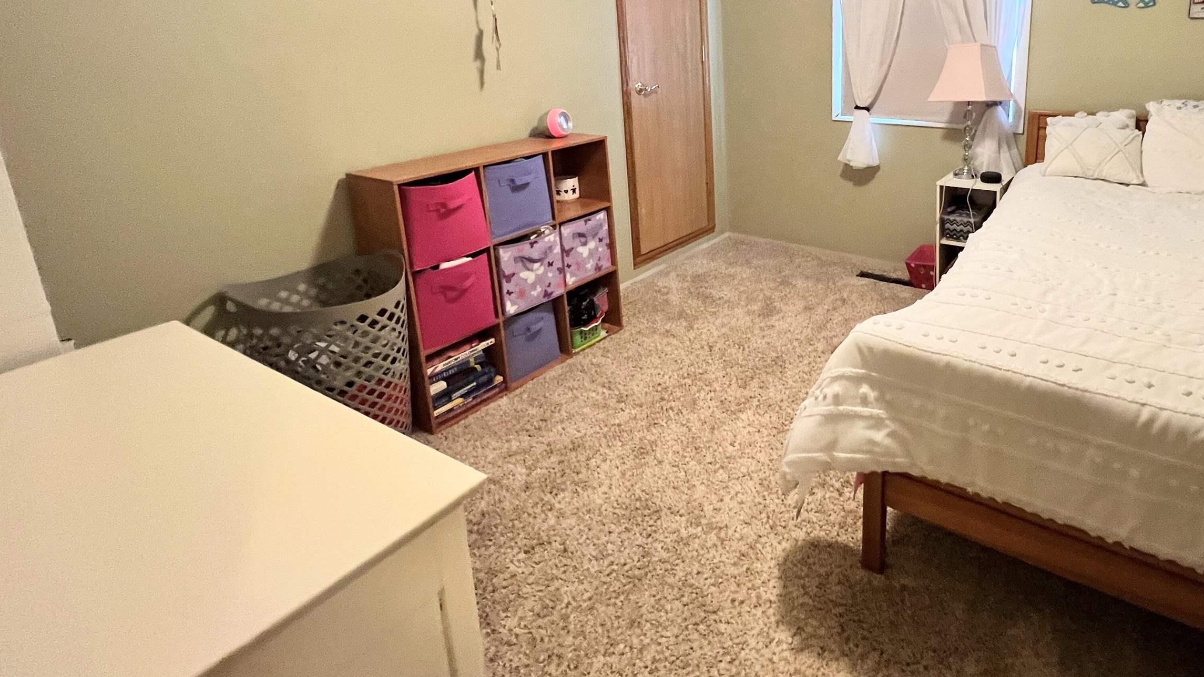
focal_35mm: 19
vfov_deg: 55.4
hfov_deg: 86.8
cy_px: 166
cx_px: 789
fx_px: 607
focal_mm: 1.57
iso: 640
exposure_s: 1/60
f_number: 1.8
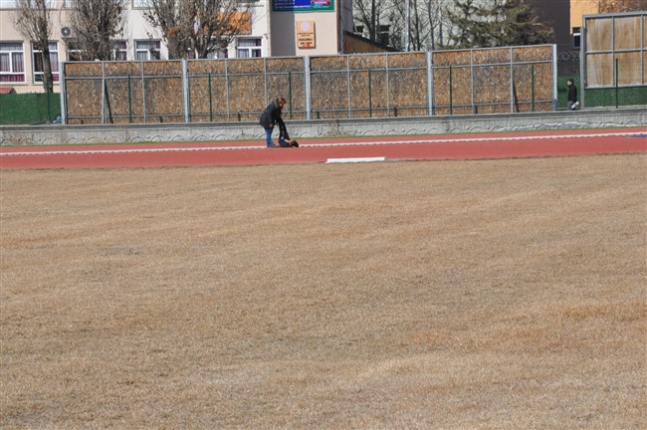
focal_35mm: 158
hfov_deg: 13.1
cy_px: 215
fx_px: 2828
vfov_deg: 8.7
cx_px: 324
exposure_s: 1/1000
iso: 1250
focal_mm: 105
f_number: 16
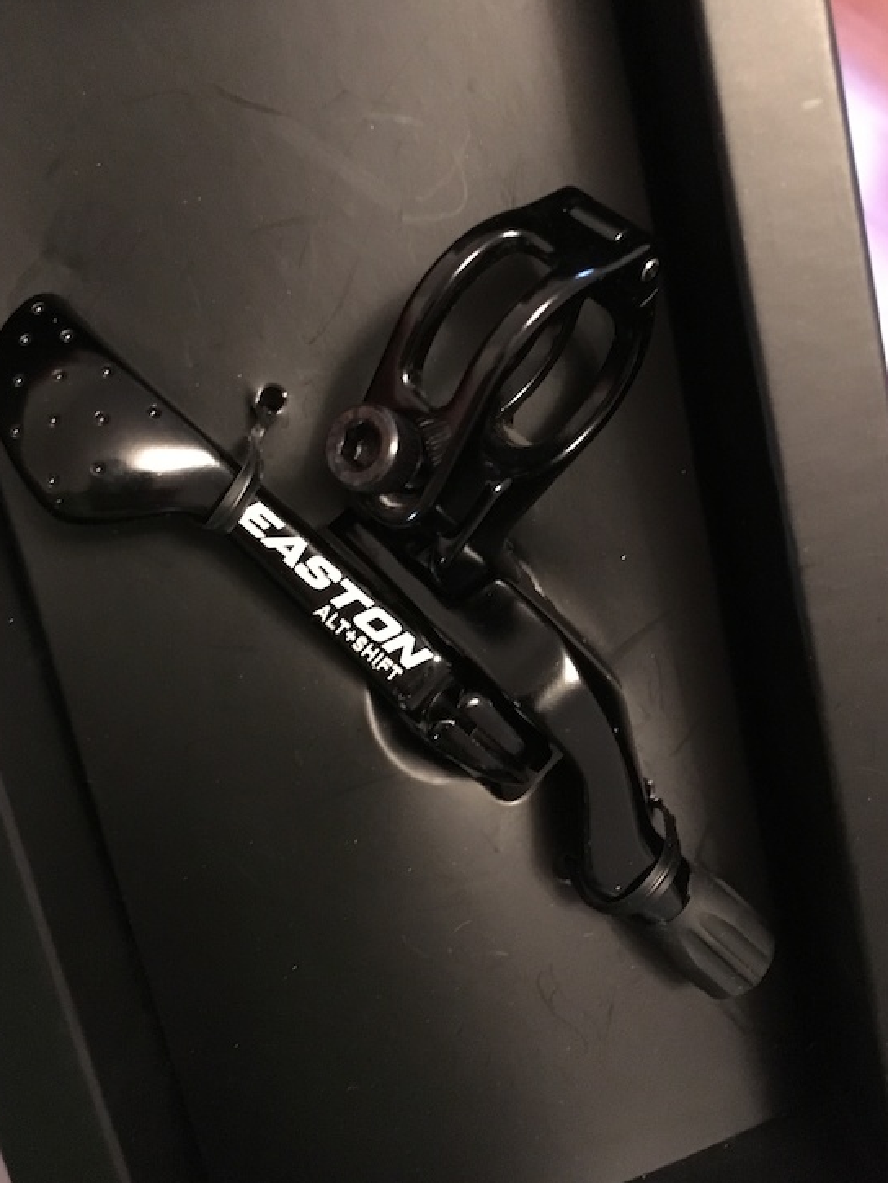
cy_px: 542
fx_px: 1094
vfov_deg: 56.7
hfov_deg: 44.2
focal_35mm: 32
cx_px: 442
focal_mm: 4.15
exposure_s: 1/15
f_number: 2.2
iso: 800
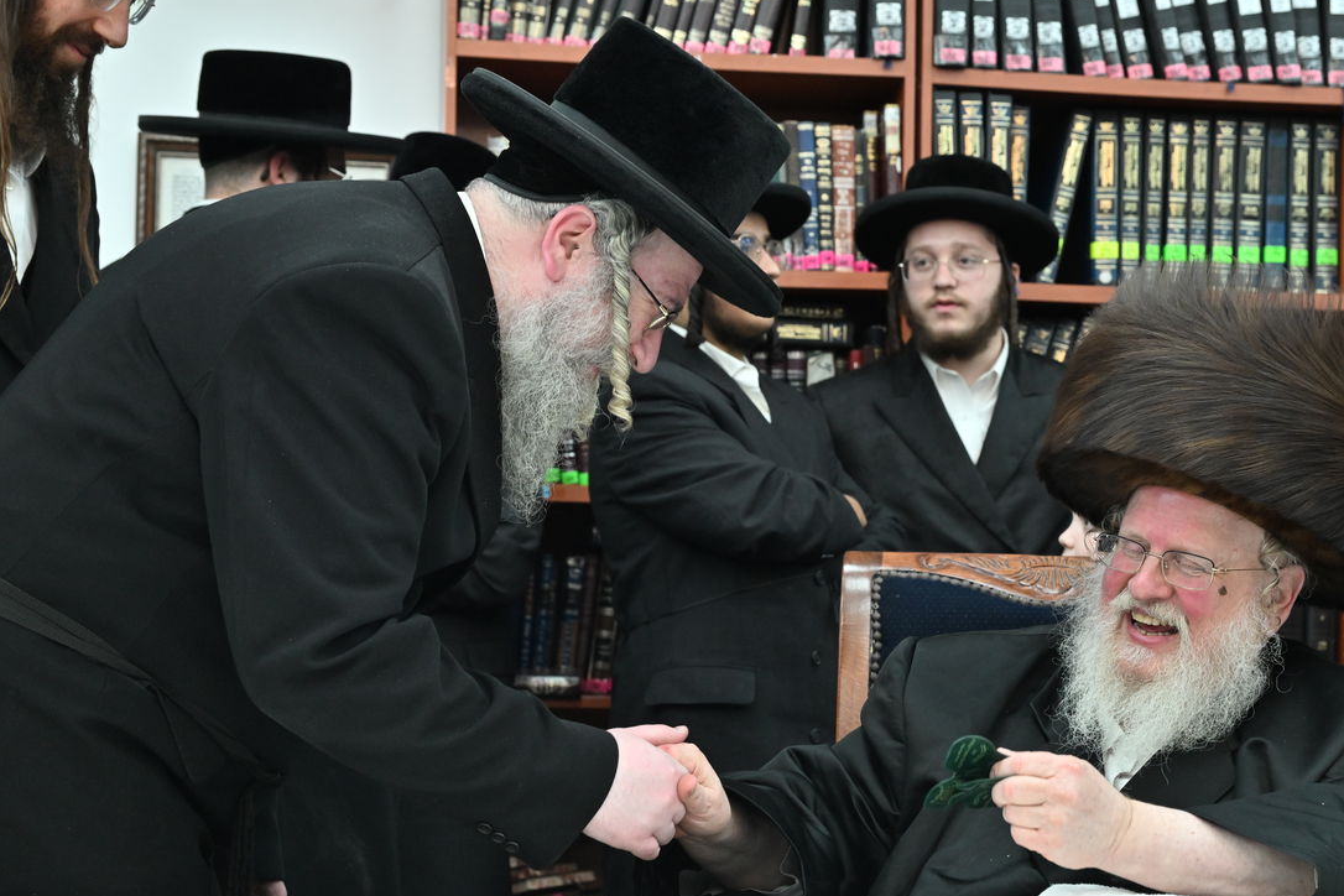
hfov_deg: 30.0
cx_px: 806
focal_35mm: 67
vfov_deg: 20.3
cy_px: 551
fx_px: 2501
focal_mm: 52
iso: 1250
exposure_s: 1/200
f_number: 5.6
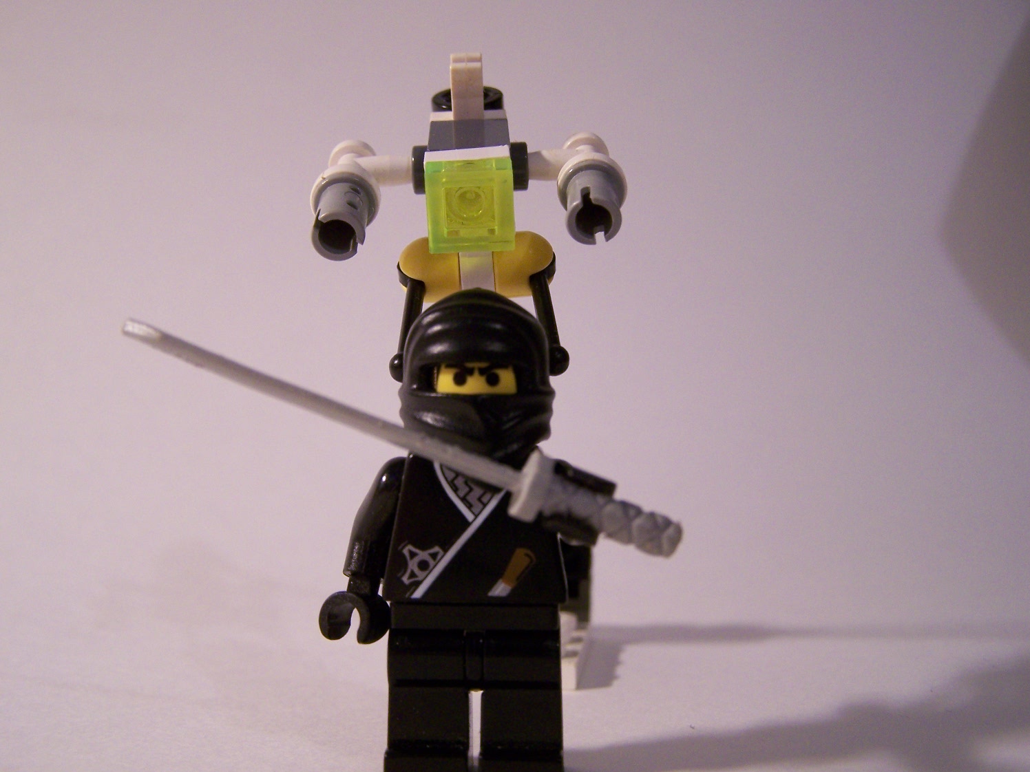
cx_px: 515
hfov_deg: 49.0
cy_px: 386
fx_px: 1131
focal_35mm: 38
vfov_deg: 37.7
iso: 160
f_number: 2.8
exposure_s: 1/20
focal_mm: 6.3
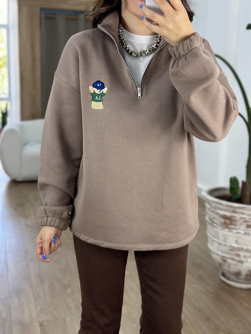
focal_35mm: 48
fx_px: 464
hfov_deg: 30.3
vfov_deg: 39.7
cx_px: 126
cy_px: 167
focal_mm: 6.86
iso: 64
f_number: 1.78
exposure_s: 1/100
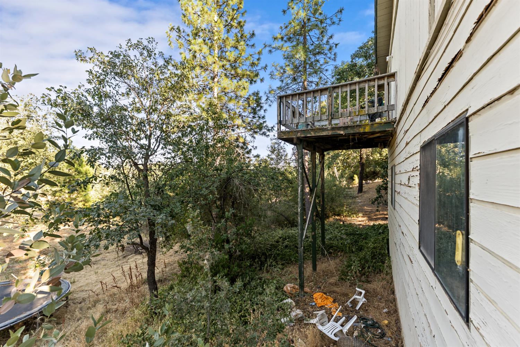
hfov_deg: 104.3
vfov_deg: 81.2
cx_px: 260
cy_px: 174
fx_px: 202
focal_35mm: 14
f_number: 4.5
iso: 80
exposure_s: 1/80
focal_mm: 14
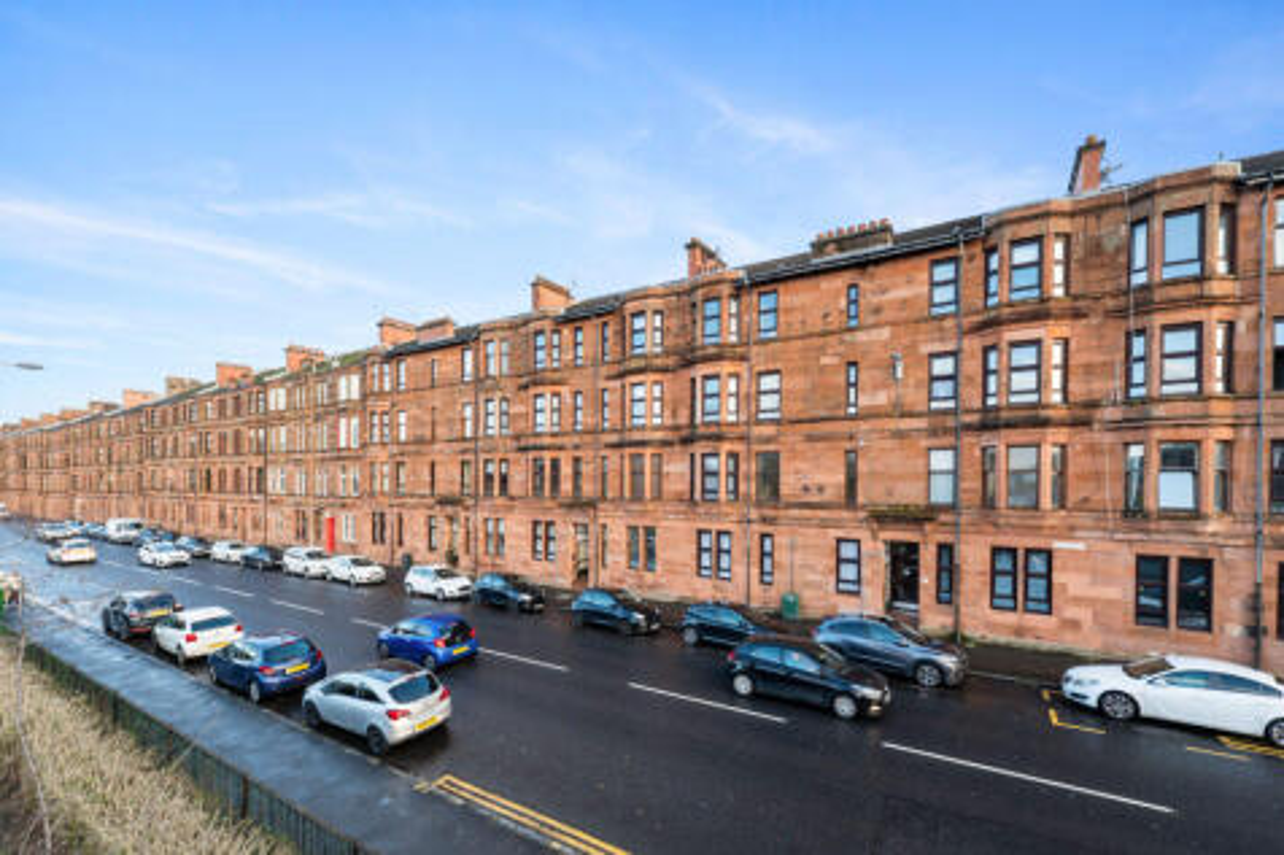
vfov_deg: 81.2
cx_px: 642
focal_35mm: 14
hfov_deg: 104.3
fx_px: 499
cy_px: 428
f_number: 8
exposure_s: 1/200
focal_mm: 14
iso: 640
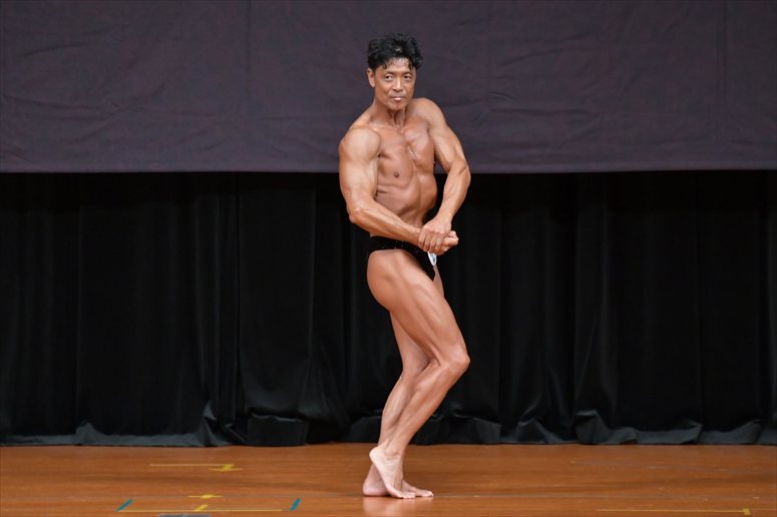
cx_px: 388
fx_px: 6472
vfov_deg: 4.6
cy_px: 258
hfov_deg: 6.9
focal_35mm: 300
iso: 5000
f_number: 5.6
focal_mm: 200
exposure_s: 1/400
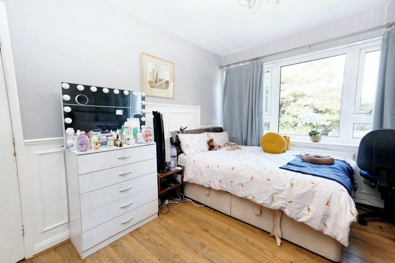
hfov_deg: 100.4
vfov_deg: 77.3
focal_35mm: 15
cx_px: 198
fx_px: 165
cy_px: 132
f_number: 4
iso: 640
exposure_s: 1/60
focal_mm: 10
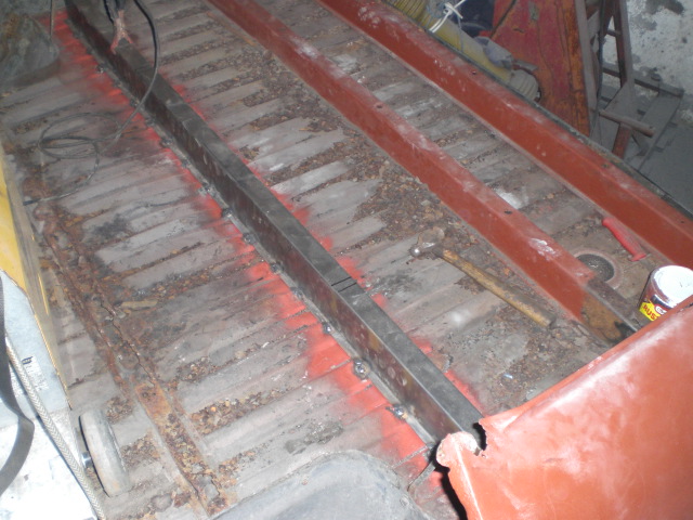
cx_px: 346
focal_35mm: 38
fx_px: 761
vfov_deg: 37.7
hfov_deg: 49.0
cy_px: 260
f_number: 3.1
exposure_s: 1/60
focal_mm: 6.3
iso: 200
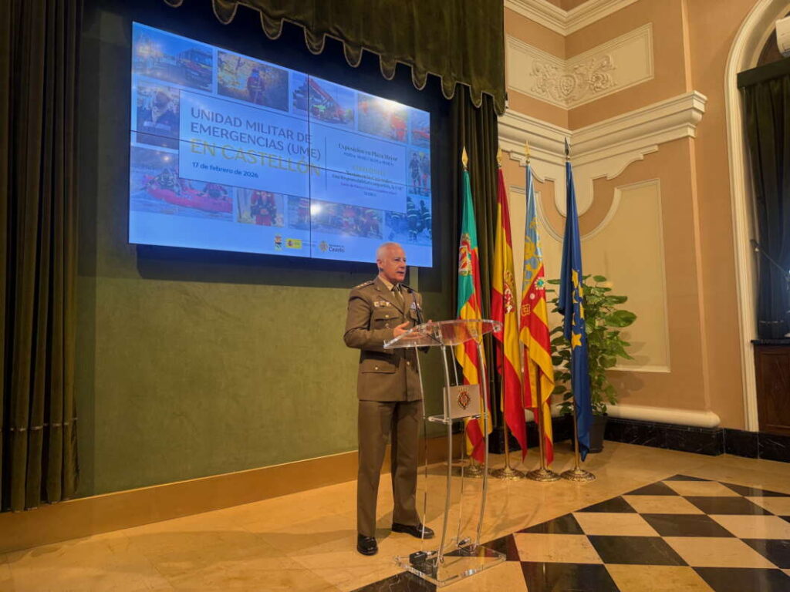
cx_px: 395
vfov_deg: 56.8
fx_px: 548
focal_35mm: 24
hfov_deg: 71.6
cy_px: 296
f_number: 1.78
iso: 100
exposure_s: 1/100
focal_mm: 6.76
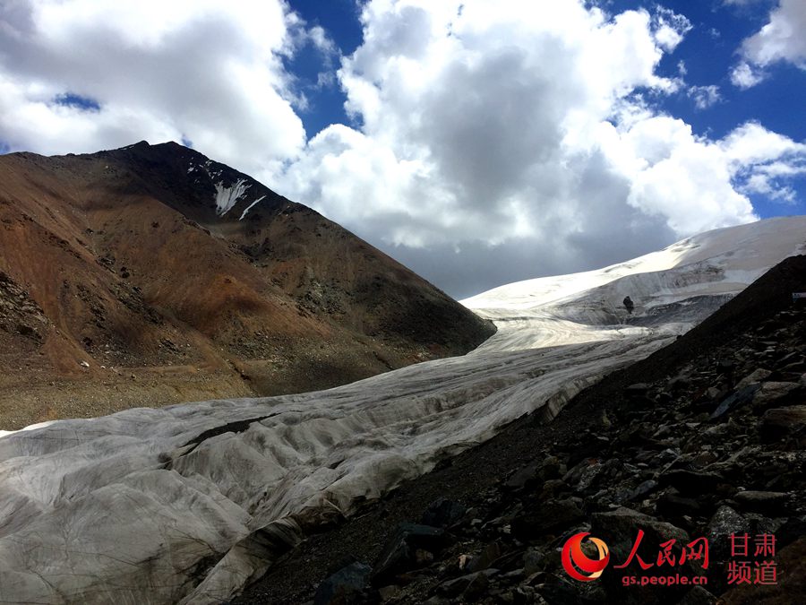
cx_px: 403
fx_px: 675
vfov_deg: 48.2
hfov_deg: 61.7
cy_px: 302
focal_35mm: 29
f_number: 2.2
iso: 32
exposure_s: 1/5650
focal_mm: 4.15
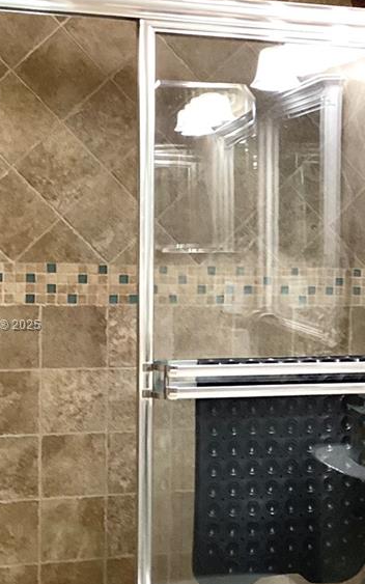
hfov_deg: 18.4
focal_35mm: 70
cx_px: 317
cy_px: 326
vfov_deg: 29.3
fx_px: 1114
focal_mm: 3.3
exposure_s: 1/60
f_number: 2.4
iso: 200
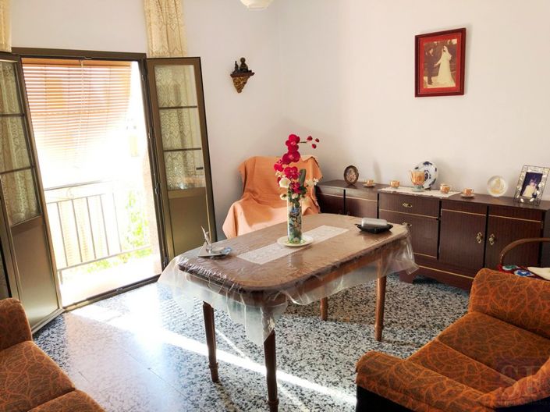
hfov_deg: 63.5
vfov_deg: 49.7
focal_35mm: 28
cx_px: 275
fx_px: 445
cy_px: 206
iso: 40
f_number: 1.8
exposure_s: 1/100
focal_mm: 3.99
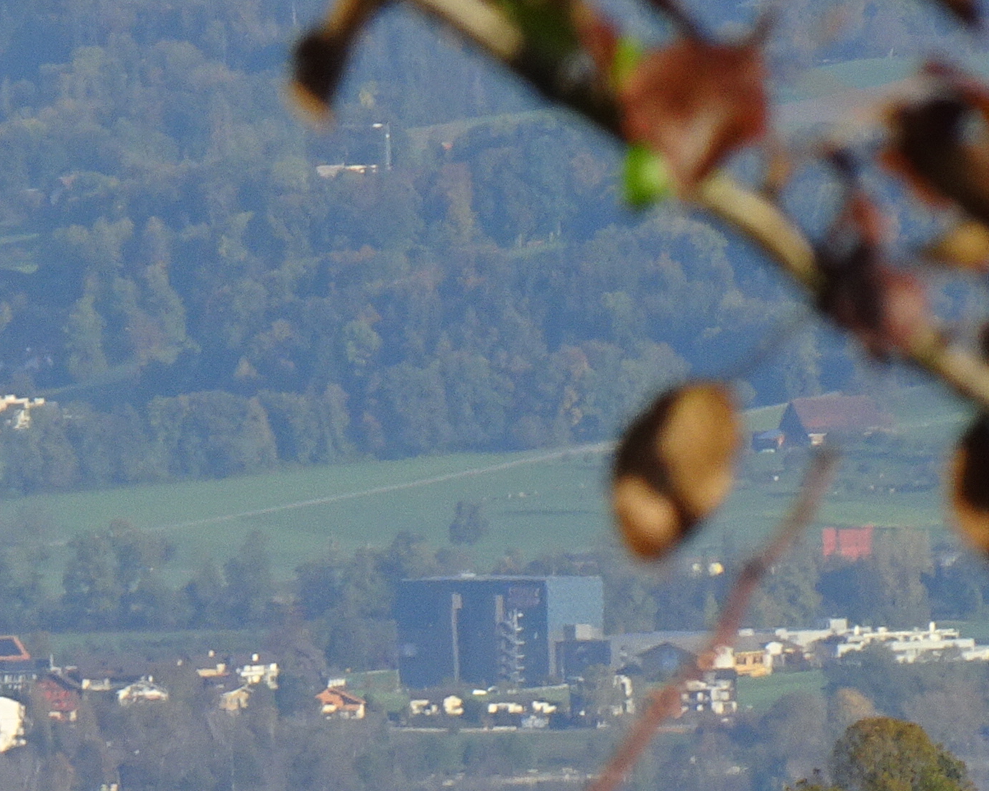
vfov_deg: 1.2
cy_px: 574
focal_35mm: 1271
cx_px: 332
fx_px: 37206
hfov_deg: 1.5
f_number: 6.3
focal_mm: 62.47
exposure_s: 1/320
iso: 80
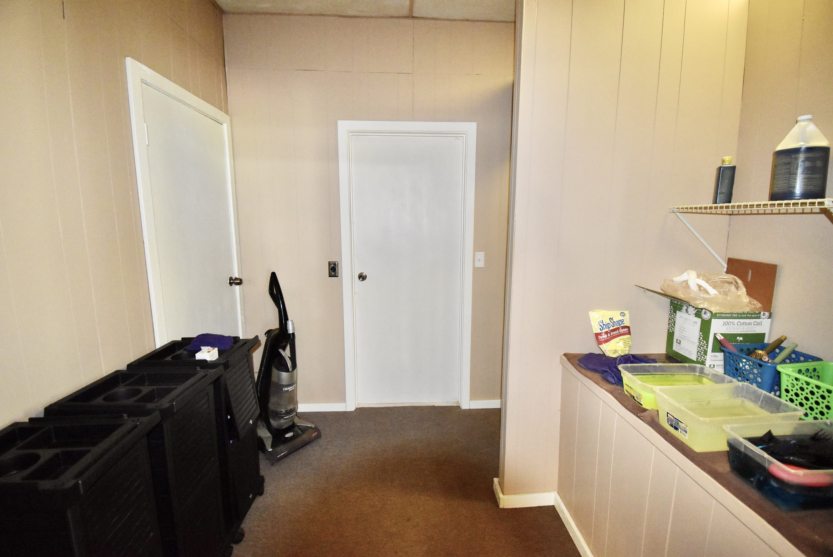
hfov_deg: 100.3
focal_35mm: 15
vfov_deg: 77.4
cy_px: 278
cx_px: 416
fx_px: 347
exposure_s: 1/60
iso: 2800
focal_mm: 10
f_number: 4.5
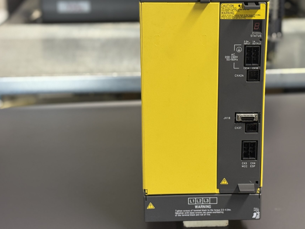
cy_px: 76
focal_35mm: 71
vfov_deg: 20.6
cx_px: 199
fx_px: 626
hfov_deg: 27.3
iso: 200
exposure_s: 1/50
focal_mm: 6.76
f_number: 1.78
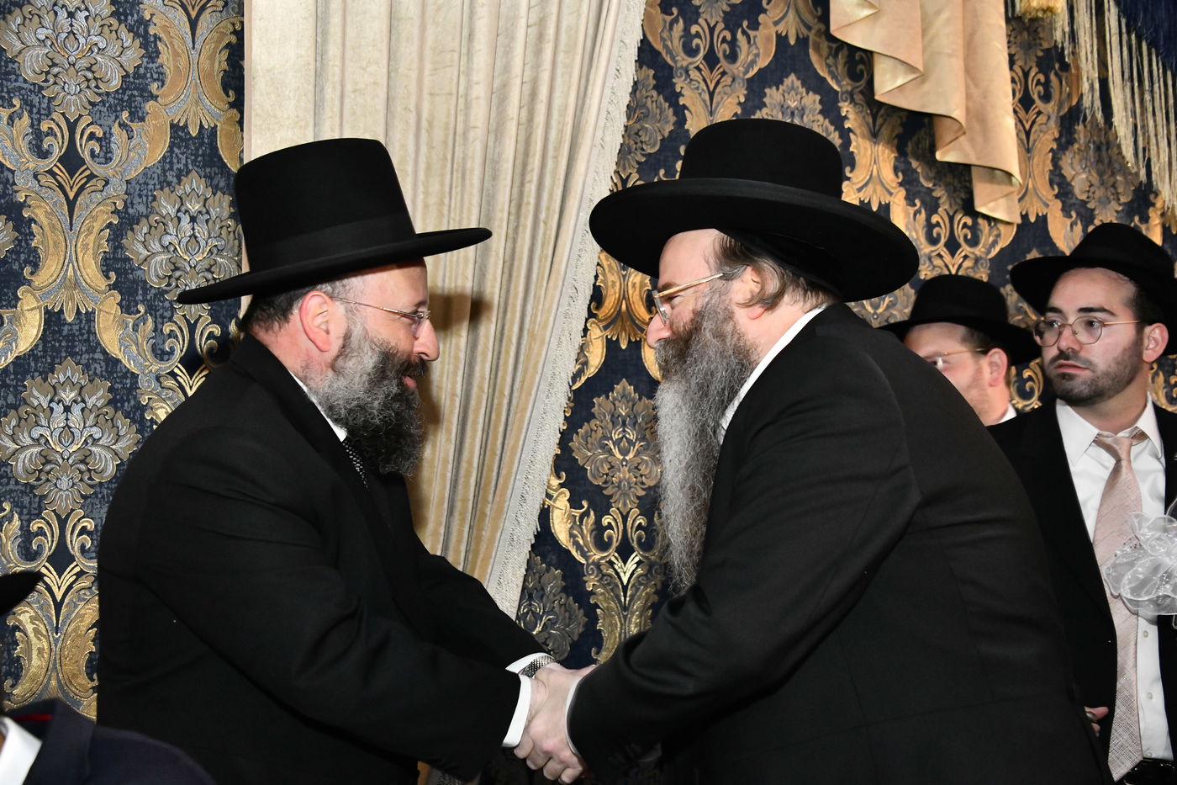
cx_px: 588
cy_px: 392
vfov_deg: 29.9
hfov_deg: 43.6
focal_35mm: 45
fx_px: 1471
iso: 3200
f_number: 5.6
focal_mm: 45
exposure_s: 1/125
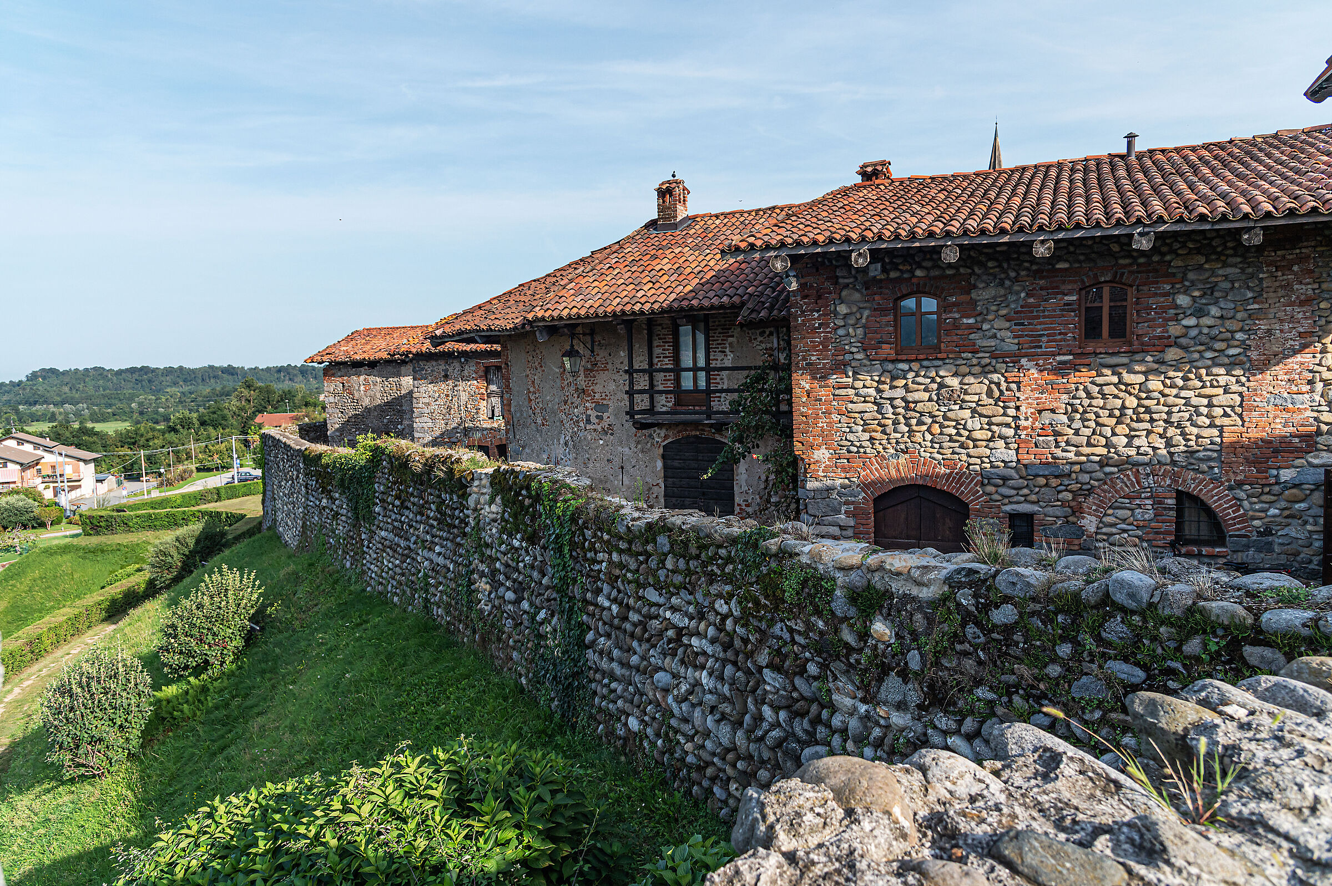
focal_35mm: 24
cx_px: 666
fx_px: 887
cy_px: 443
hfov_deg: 73.8
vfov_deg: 53.1
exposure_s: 1/1500
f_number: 5.6
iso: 400
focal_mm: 24
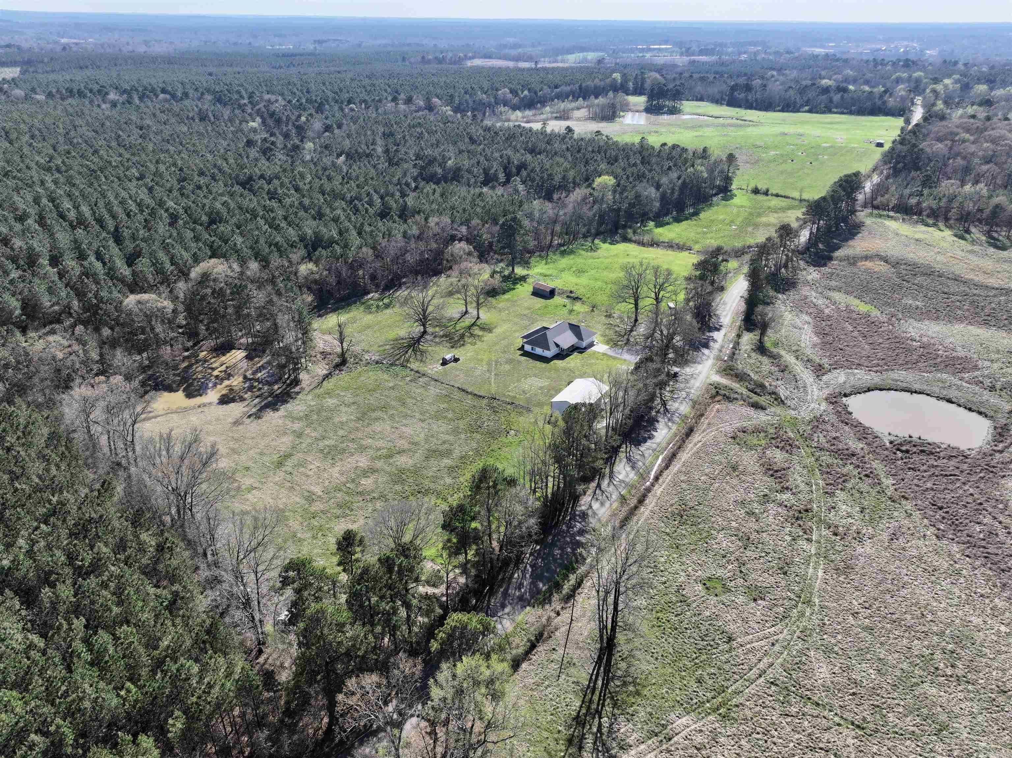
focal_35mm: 24
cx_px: 506
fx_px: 701
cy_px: 379
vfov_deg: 56.8
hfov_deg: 71.6
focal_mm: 12.29
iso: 280
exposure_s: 1/2500
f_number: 2.8
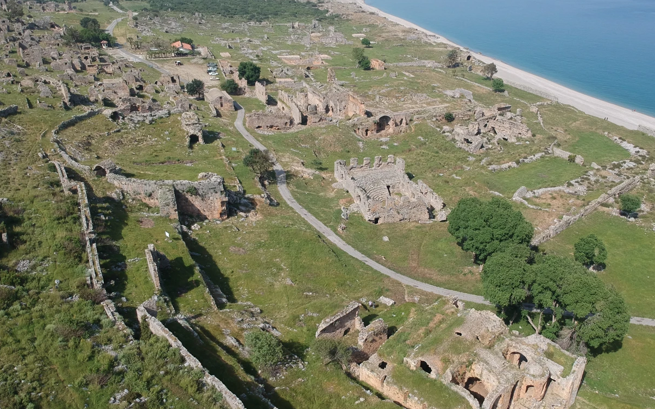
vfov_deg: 43.2
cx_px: 348
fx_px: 518
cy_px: 203
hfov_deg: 64.6
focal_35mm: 29
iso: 100
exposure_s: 1/1000
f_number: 2.6
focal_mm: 4.49
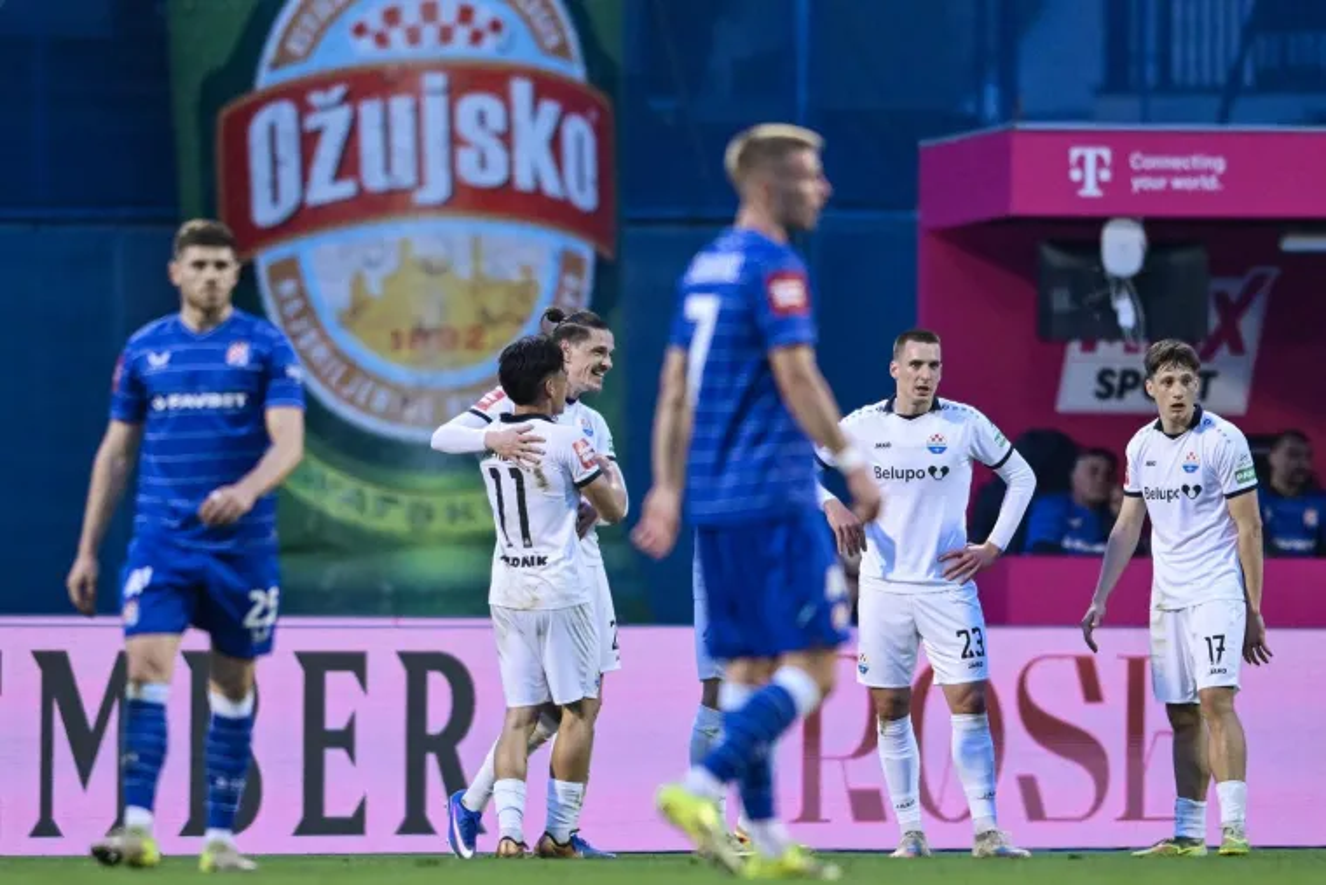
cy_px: 442
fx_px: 22103
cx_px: 663
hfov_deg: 3.4
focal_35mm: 600
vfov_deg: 2.3
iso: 3200
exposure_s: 1/1600
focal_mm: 400
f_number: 2.8
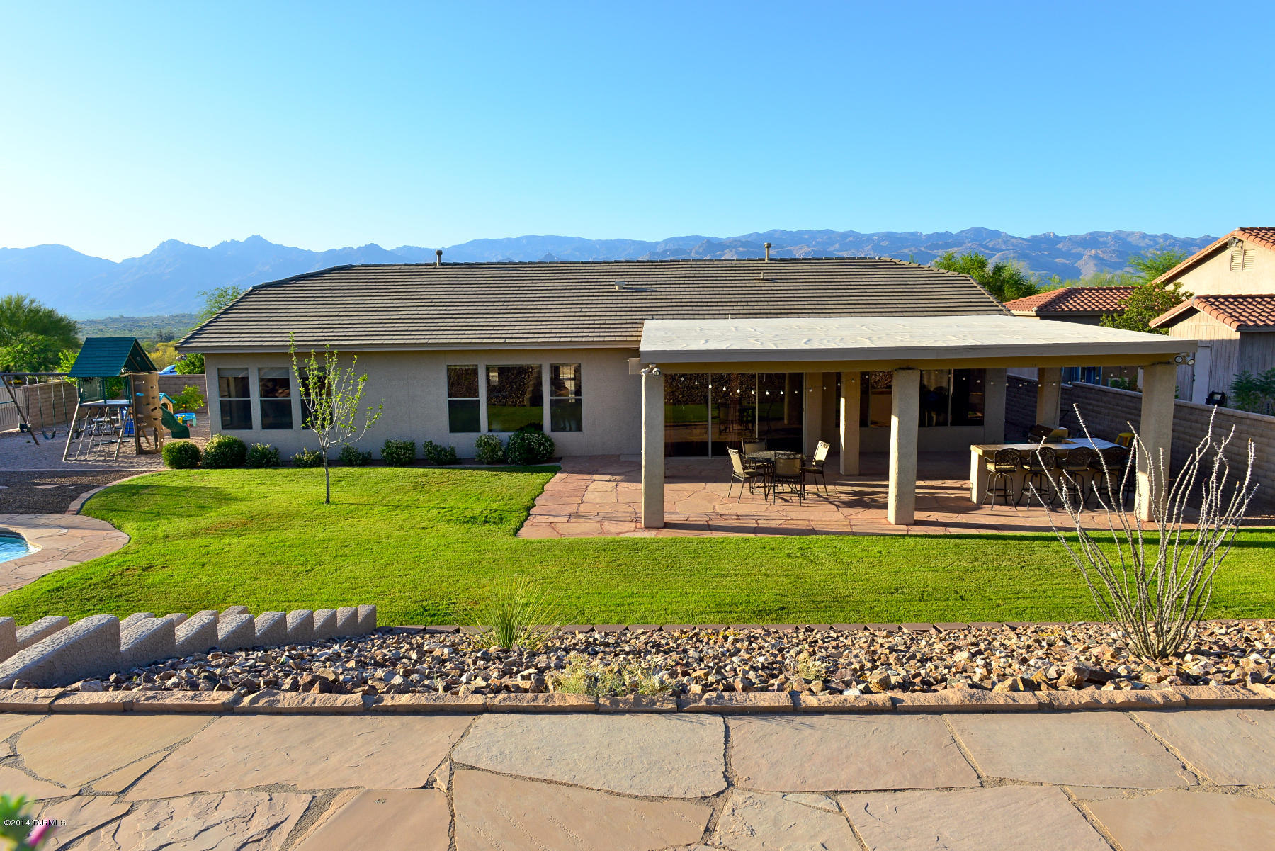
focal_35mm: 24
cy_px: 426
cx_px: 638
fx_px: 850
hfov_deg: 73.7
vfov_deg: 53.2
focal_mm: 24
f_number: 11
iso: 360
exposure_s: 1/200
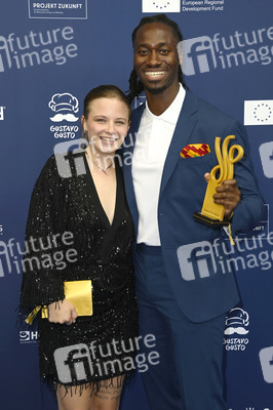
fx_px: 706
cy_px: 205
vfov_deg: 32.4
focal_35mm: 62
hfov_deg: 21.9
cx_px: 136
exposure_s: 1/200
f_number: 5.6
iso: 800
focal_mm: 62
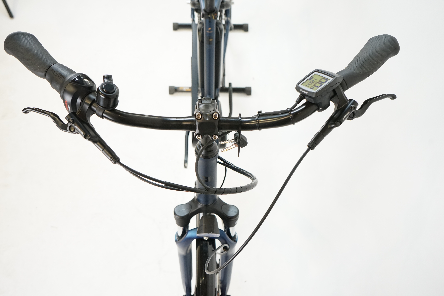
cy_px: 148
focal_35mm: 31
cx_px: 222
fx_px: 382
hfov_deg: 60.3
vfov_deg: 42.3
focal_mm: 31
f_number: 5.6
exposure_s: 1/200
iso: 2500
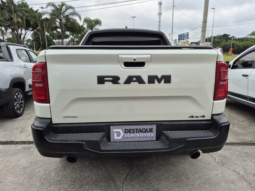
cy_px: 94
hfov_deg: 71.6
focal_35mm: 24
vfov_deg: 56.8
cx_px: 130
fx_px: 177
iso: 25
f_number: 1.8
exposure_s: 1/1292
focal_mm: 5.4
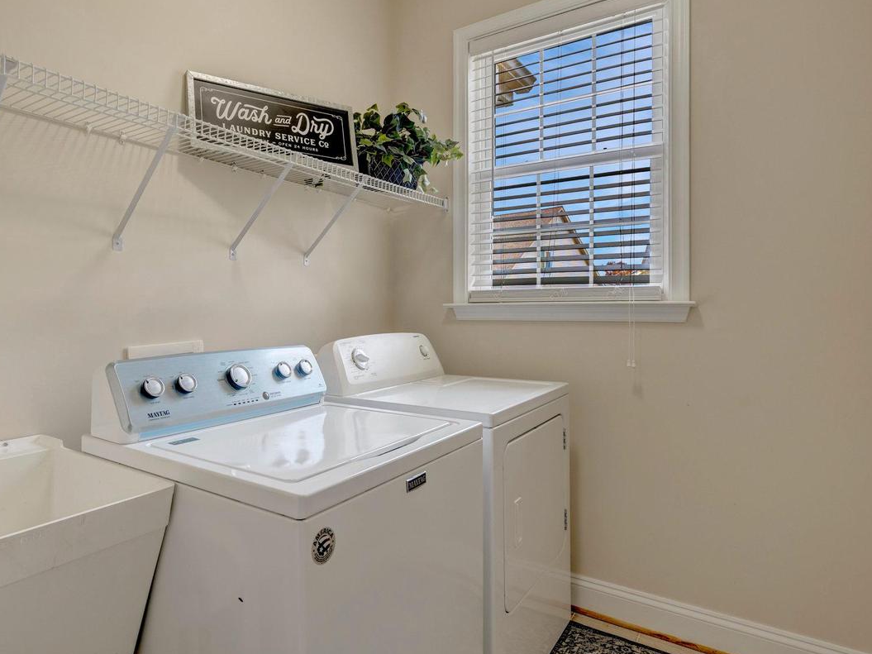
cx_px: 350
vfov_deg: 63.4
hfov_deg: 78.1
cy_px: 313
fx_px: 529
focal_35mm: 21
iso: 1250
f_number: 8
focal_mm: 16
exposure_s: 1/60
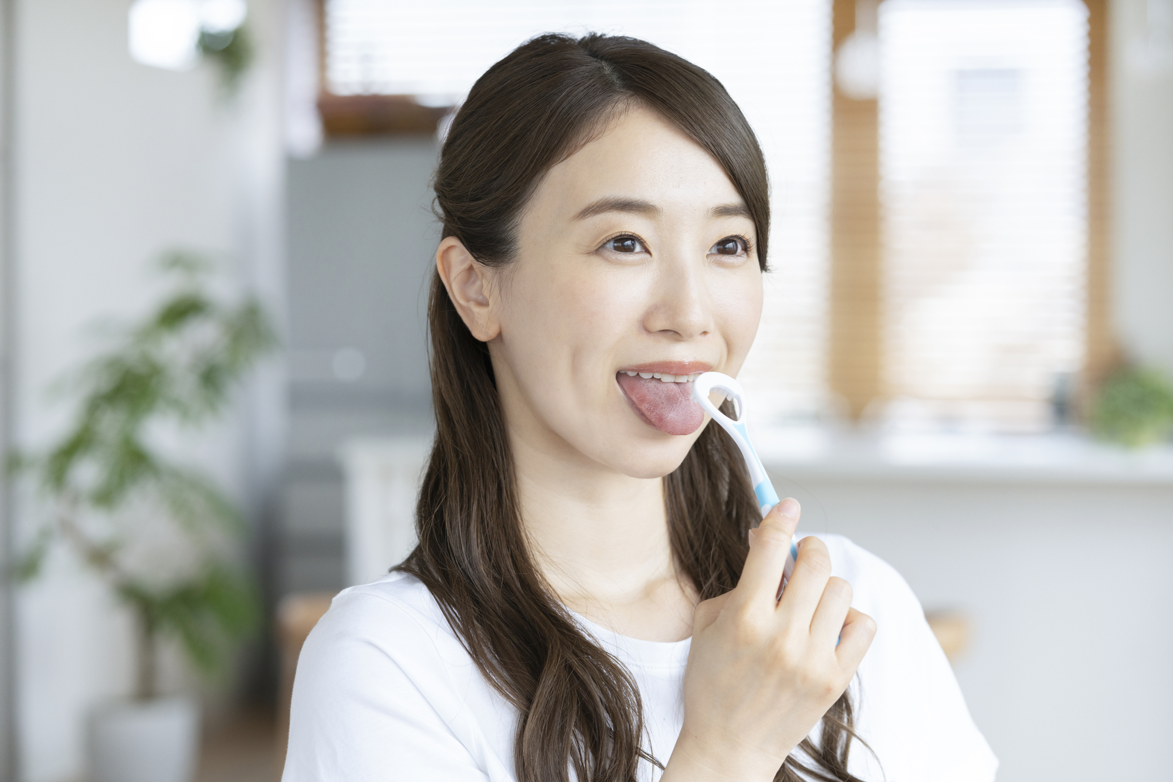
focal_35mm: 85
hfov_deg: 23.9
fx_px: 2769
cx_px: 586
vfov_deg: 16.1
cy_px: 391
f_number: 4.5
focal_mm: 85
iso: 800
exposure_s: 1/125
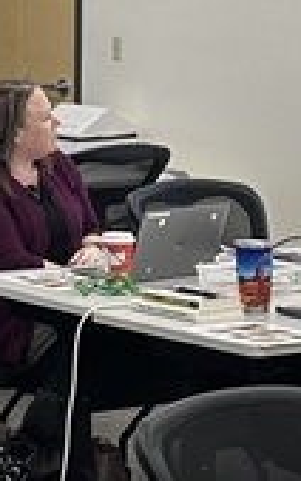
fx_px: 2016
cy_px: 151
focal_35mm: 154
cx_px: -329
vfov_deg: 13.5
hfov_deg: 8.1
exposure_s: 1/60
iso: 125
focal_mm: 6.86
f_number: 1.78
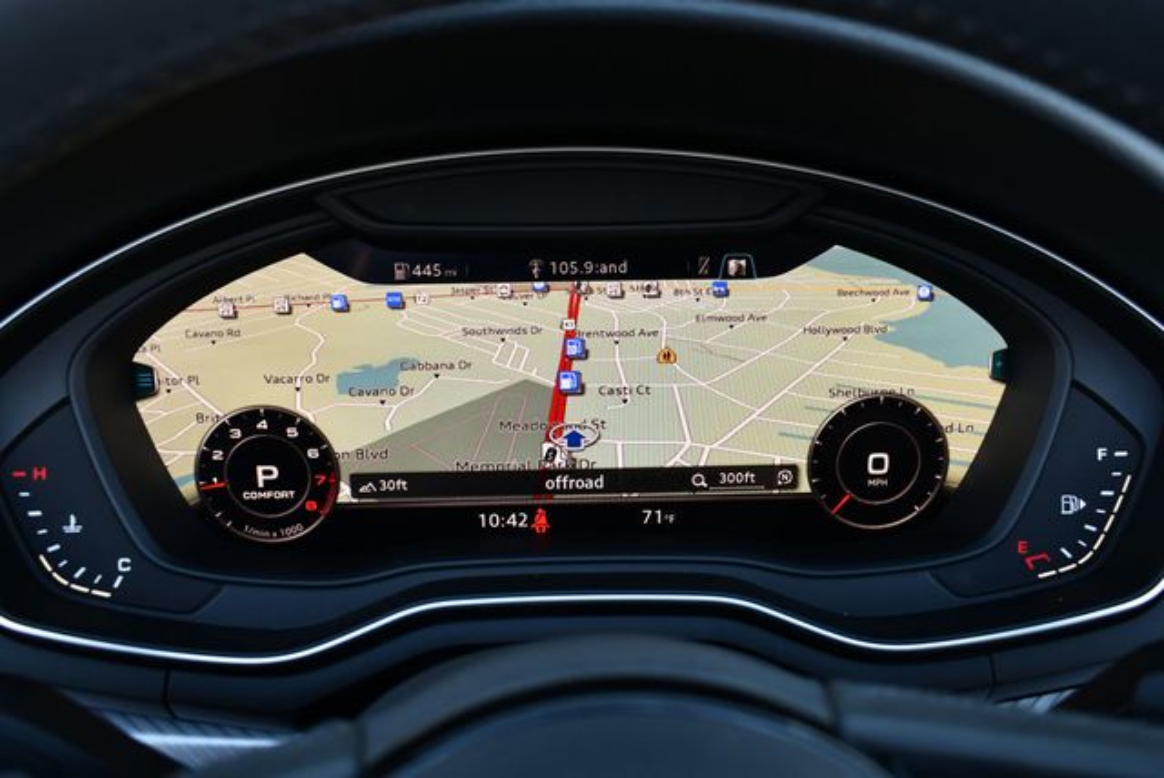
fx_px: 1165
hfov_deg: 53.1
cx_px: 582
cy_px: 389
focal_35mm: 36
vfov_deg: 36.9
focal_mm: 18
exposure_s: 1/250
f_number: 4
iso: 400
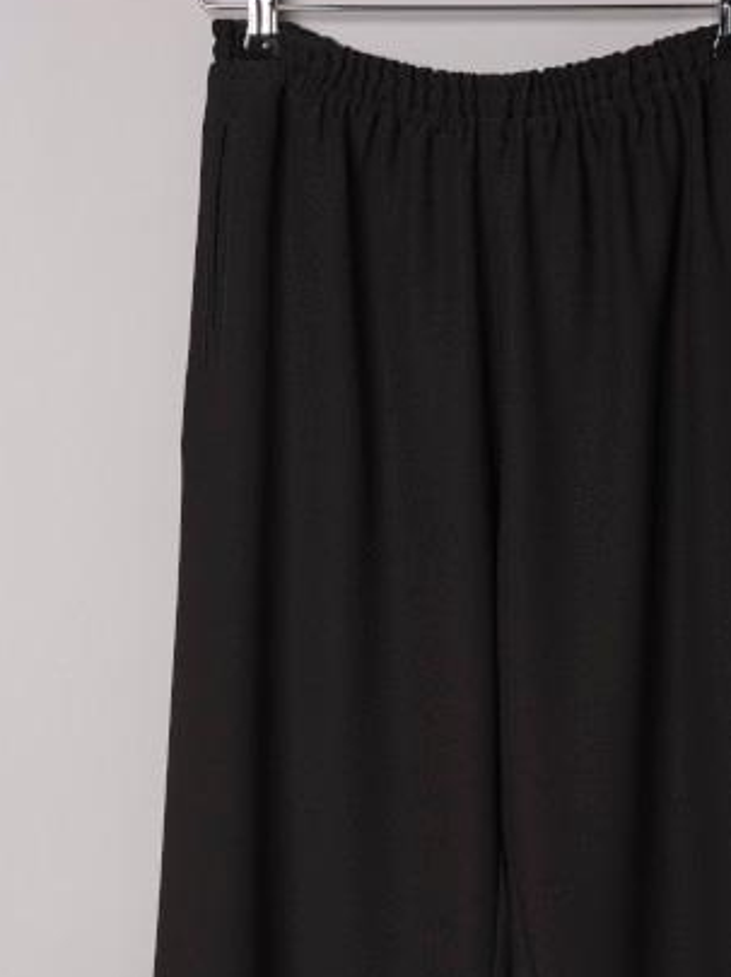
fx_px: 3412
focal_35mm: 121
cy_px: 874
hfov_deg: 12.2
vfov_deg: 16.1
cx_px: 495
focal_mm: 63
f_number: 8
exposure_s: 1/125
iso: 100
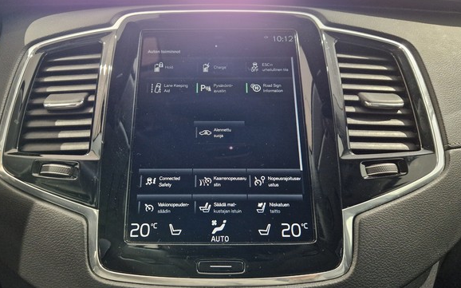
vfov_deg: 46.0
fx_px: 339
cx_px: 213
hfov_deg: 68.3
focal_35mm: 27
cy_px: 152
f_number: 1.8
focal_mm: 5.4
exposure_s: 1/100
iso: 800
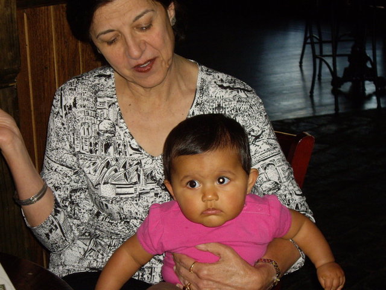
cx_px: 193
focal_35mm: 79
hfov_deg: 24.7
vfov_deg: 18.7
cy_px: 145
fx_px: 881
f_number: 4.1
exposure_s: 1/80
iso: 200
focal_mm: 12.8
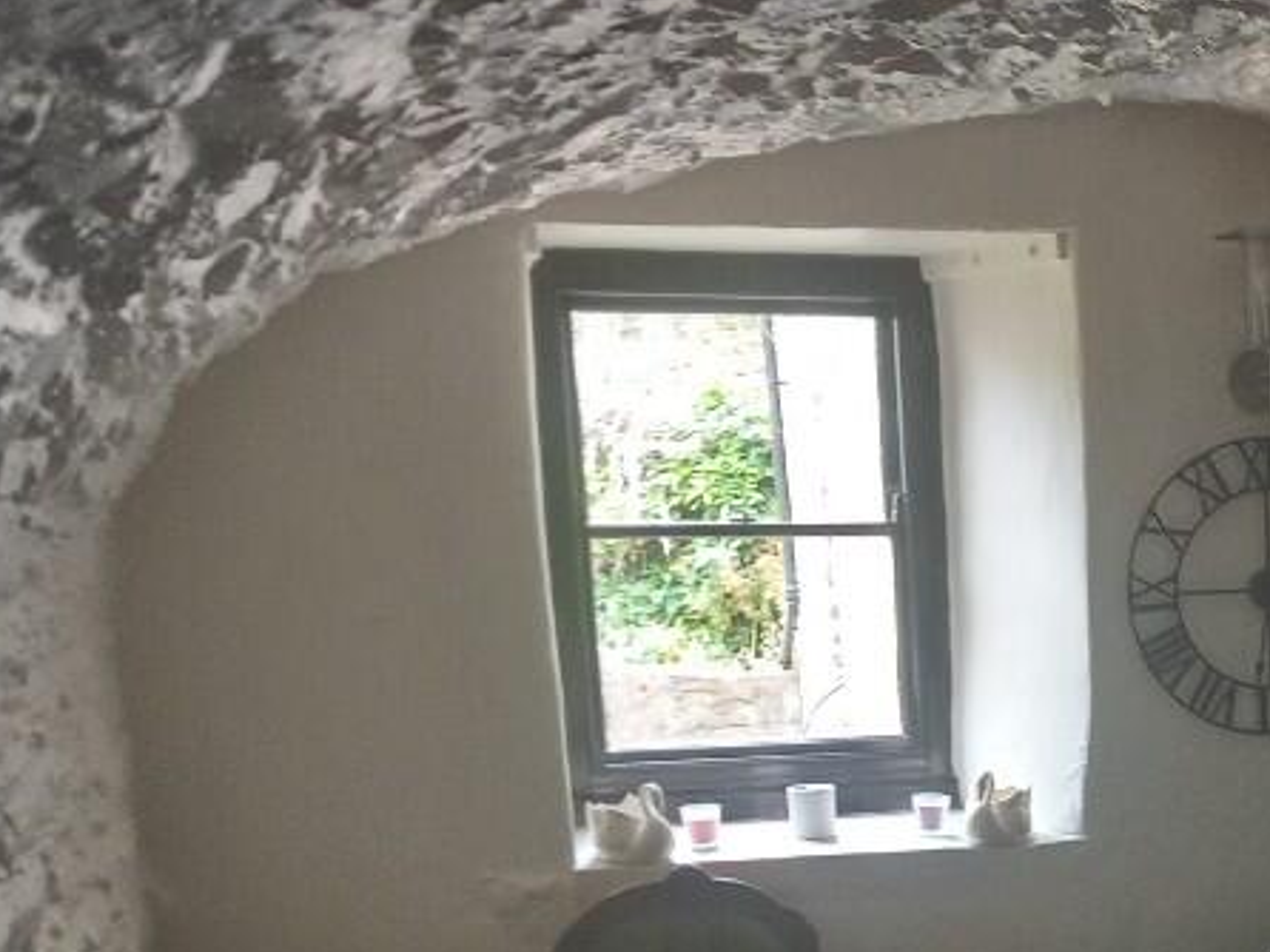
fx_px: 2273
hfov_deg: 28.5
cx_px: 1375
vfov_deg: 22.6
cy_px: 969
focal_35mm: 62
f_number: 1.8
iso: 250
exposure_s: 1/33
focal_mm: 4
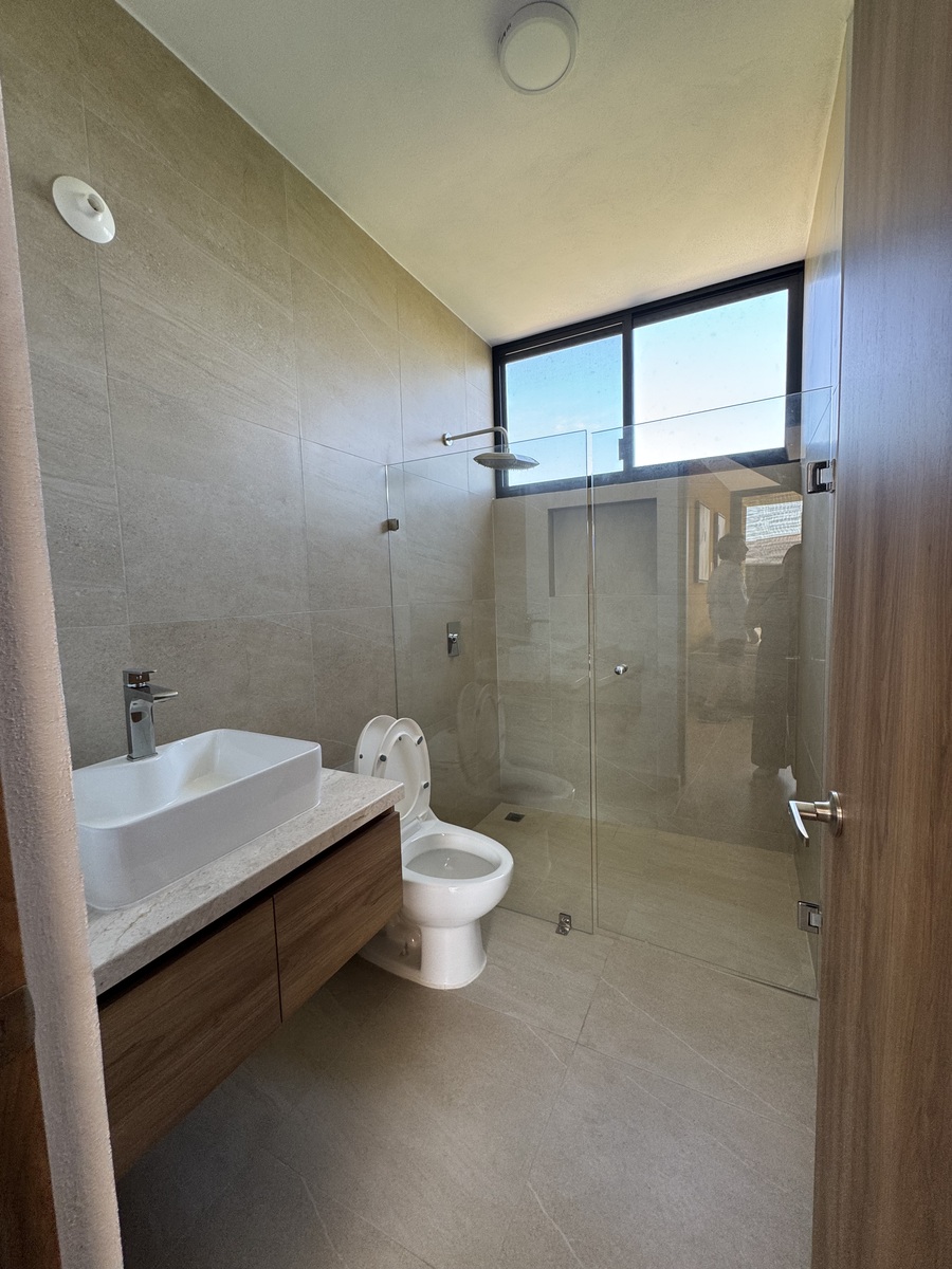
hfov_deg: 85.7
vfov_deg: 102.1
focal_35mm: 14
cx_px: 476
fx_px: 513
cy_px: 634
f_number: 2.2
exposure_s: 1/99
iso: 100
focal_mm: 2.22
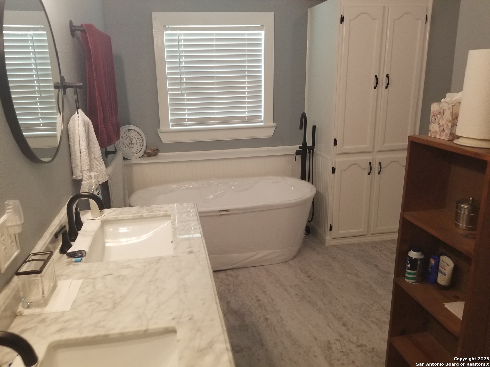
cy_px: 184
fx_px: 368
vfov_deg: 53.1
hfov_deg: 67.3
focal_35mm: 26
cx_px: 245
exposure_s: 1/30
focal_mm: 4.25
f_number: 1.7
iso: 160
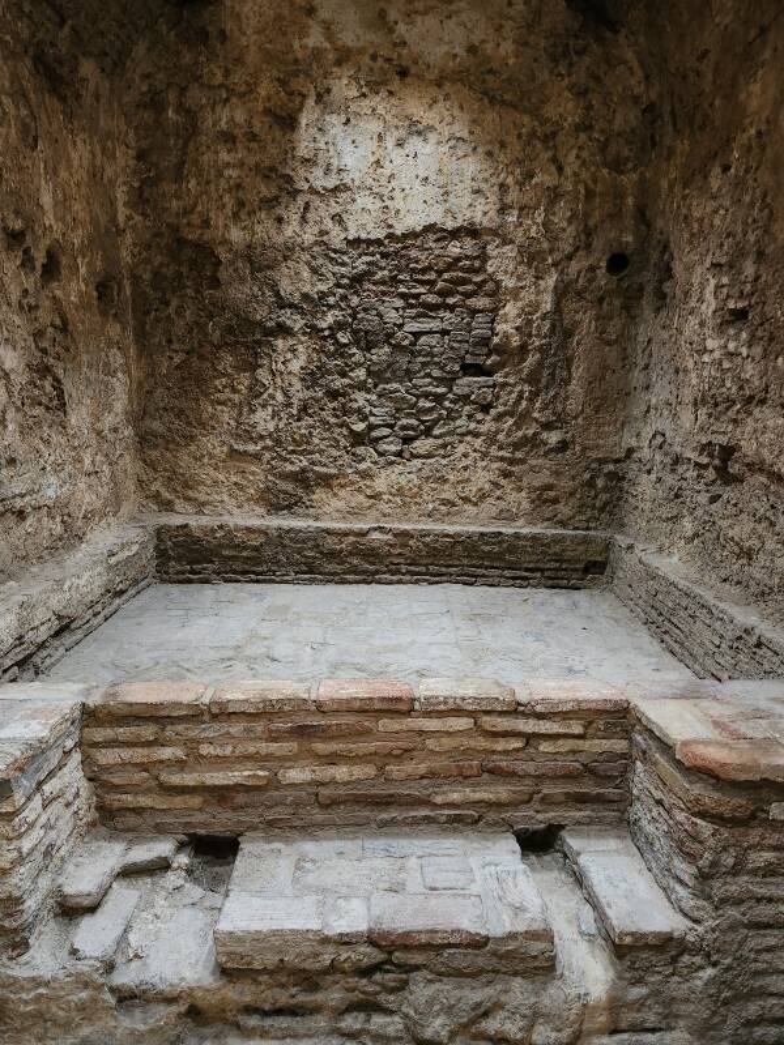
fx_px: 695
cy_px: 522
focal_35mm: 23
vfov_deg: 73.9
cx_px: 392
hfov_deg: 58.9
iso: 800
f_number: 1.8
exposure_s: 1/24
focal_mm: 5.54
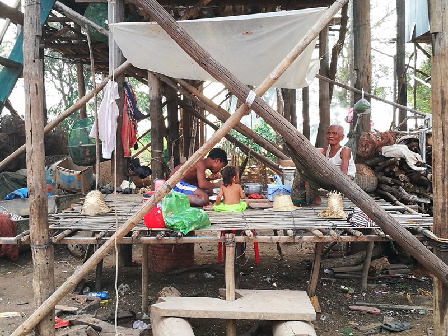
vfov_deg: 31.5
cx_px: 224
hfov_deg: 41.2
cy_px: 168
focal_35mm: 46
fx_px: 595
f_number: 2.2
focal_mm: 4.5
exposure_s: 1/100
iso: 64
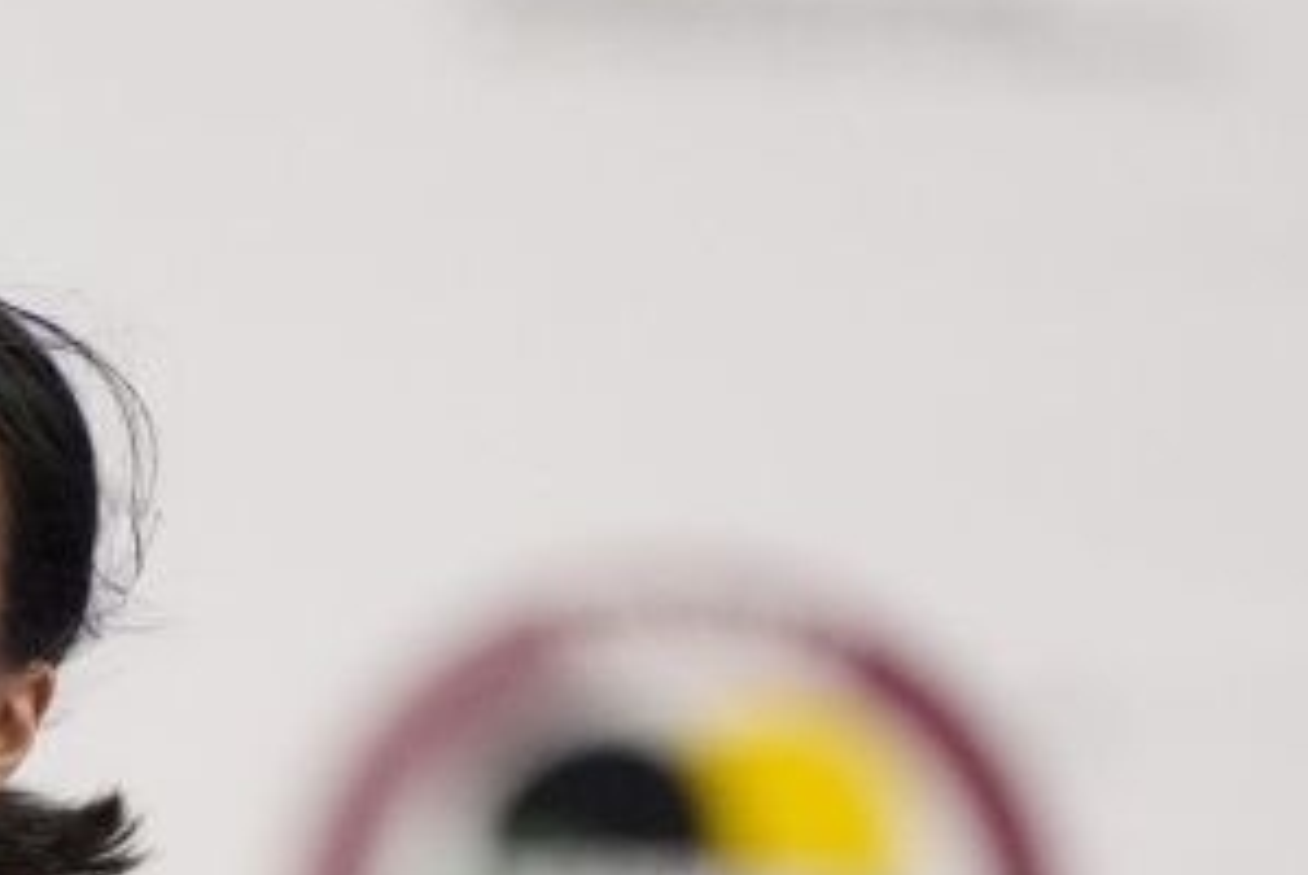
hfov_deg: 1.7
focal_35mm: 1203
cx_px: -656
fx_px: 43751
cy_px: 2144
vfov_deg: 1.1
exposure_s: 1/1000
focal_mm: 200
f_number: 2.8
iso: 4000
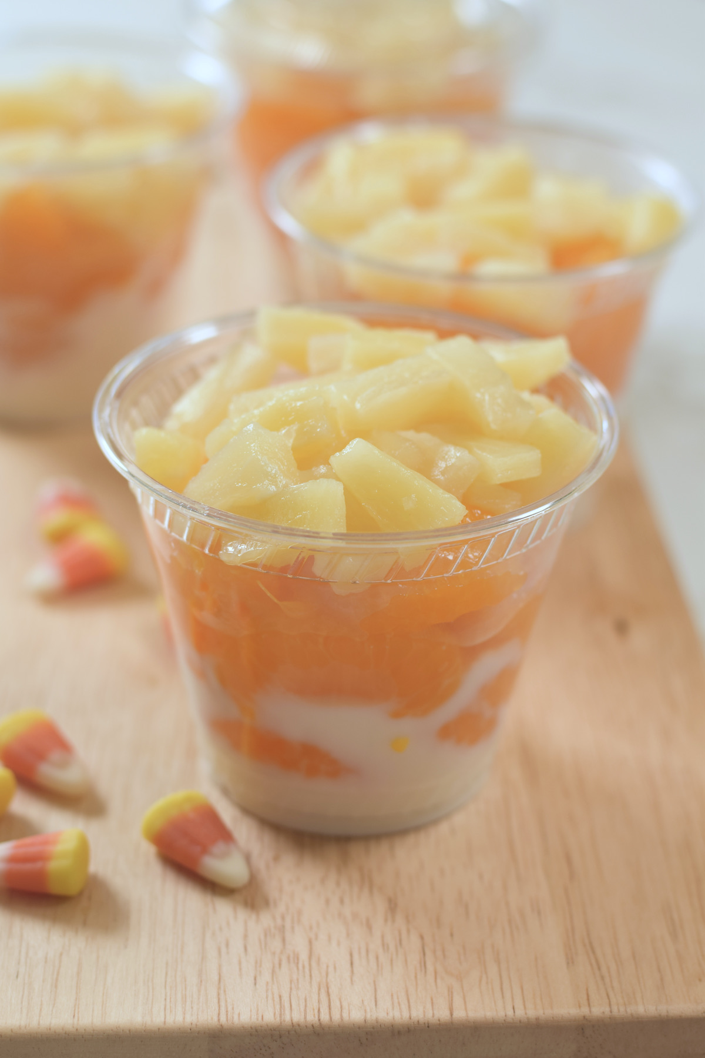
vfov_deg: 27.0
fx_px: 2203
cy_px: 529
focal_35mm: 75
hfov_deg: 18.2
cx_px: 352
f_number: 4.5
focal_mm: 50
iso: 200
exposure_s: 1/60
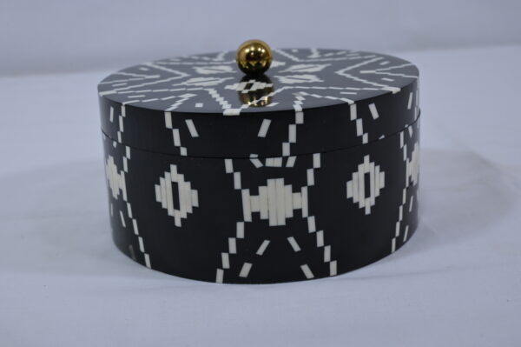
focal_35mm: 48
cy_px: 174
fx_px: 694
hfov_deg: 41.1
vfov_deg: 28.0
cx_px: 260
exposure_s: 1/125
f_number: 9
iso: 640
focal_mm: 48
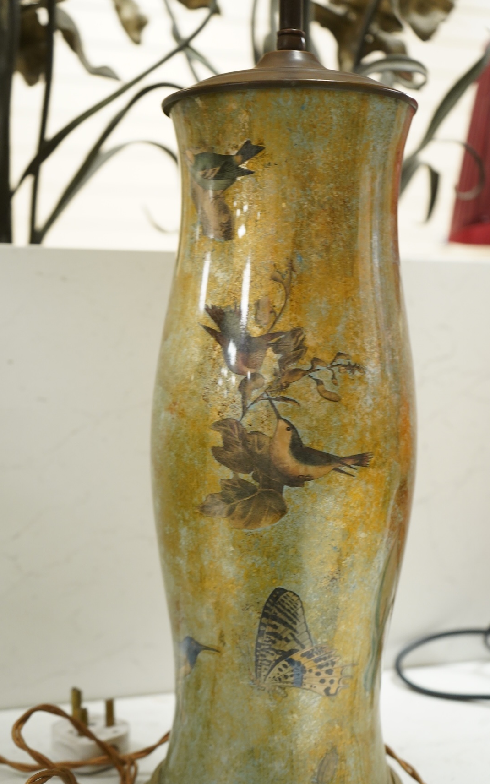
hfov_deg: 28.6
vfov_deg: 44.4
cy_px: 392
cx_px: 260
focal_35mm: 45
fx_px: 961
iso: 2500
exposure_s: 1/100
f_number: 4.5
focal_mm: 44
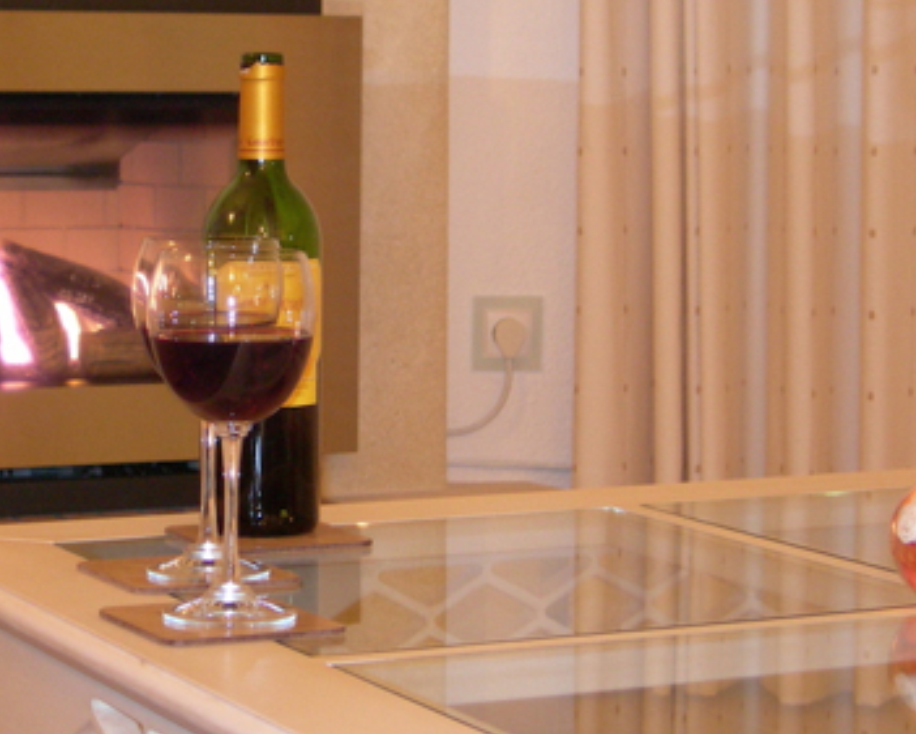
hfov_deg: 16.9
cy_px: 227
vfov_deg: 13.6
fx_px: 3064
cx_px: 254
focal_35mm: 113
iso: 200
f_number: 3.5
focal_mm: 12.7
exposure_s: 1/3.3
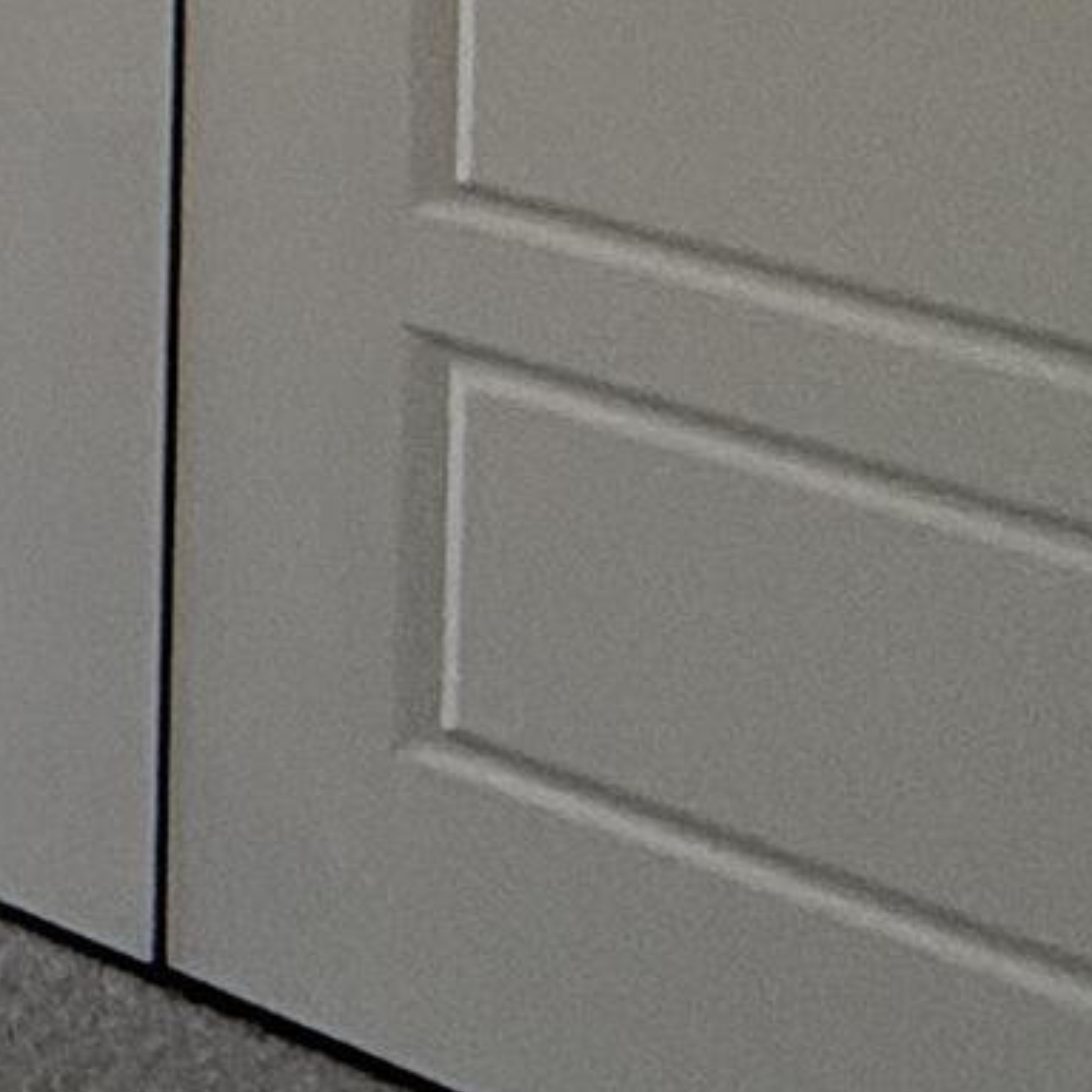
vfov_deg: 14.5
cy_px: -1152
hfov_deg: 9.6
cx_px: -2726
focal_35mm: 97
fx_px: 3462
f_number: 2.2
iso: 80
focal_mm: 2.22
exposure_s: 1/120
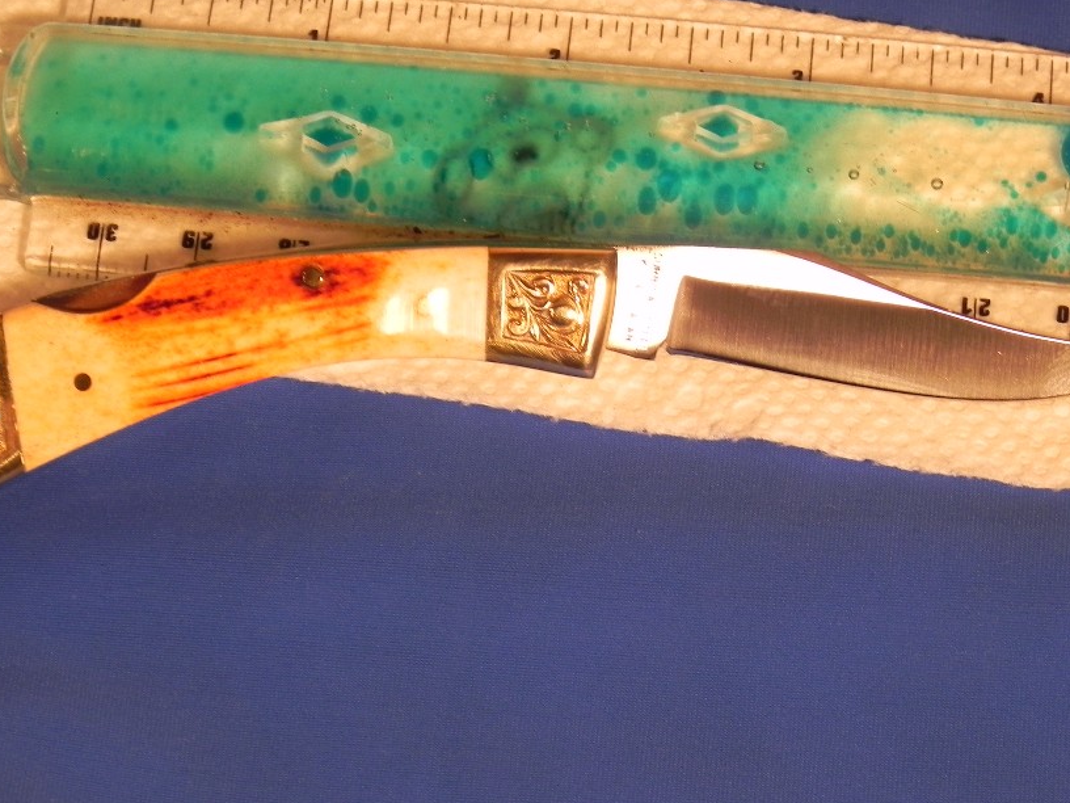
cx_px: 556
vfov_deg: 9.4
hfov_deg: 12.5
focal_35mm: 158
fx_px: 4884
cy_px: 466
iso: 160
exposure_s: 1/118
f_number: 4.5
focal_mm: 23
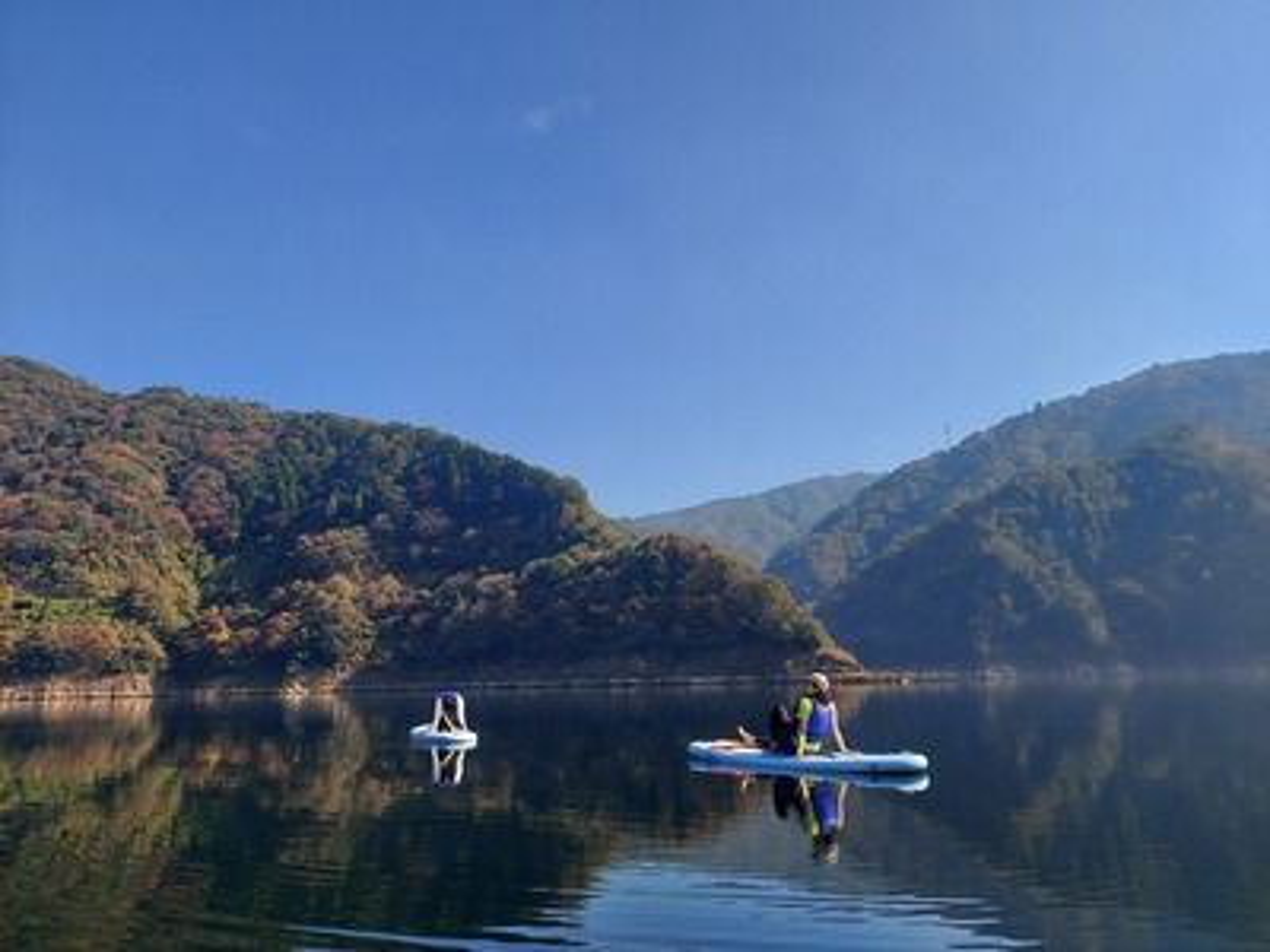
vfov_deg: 54.9
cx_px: 635
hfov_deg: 69.4
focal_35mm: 25
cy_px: 476
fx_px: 917
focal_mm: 4.6
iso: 50
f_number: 2
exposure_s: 1/1236
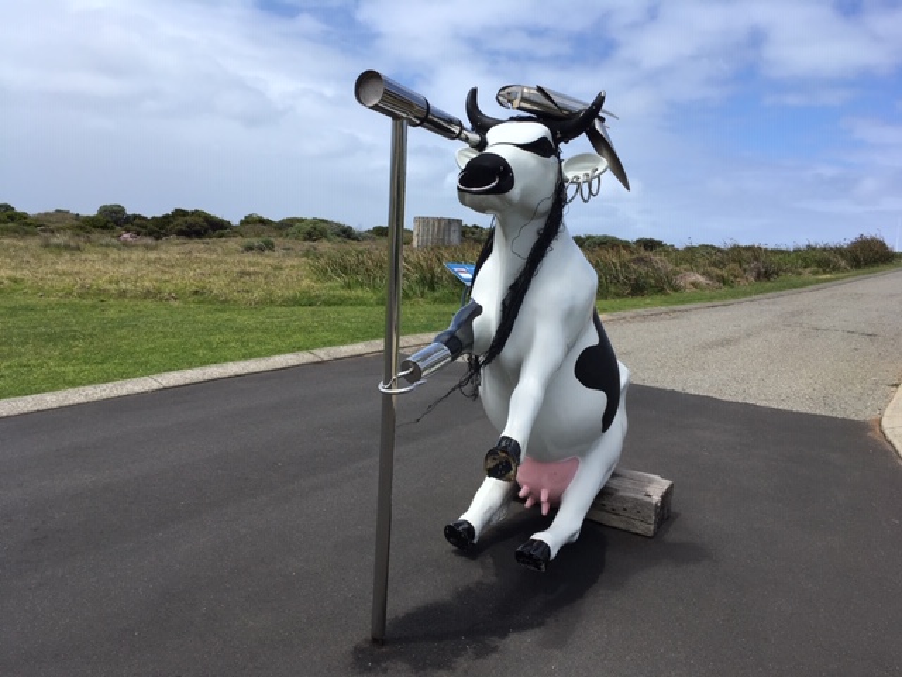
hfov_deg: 61.7
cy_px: 338
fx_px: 756
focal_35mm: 29
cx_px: 451
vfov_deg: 48.2
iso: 25
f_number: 2.2
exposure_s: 1/1923
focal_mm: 4.15
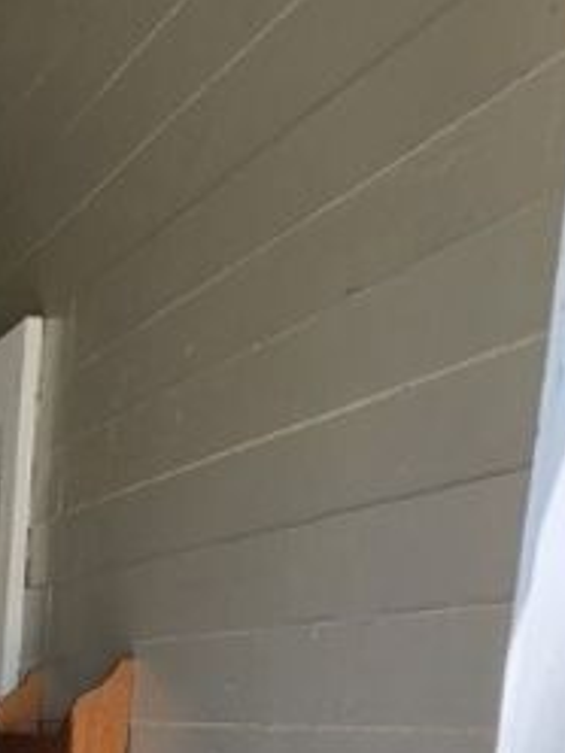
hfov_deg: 14.6
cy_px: 1164
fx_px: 1980
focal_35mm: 91
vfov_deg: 18.7
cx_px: -392
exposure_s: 1/265
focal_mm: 5.4
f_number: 1.8
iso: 40
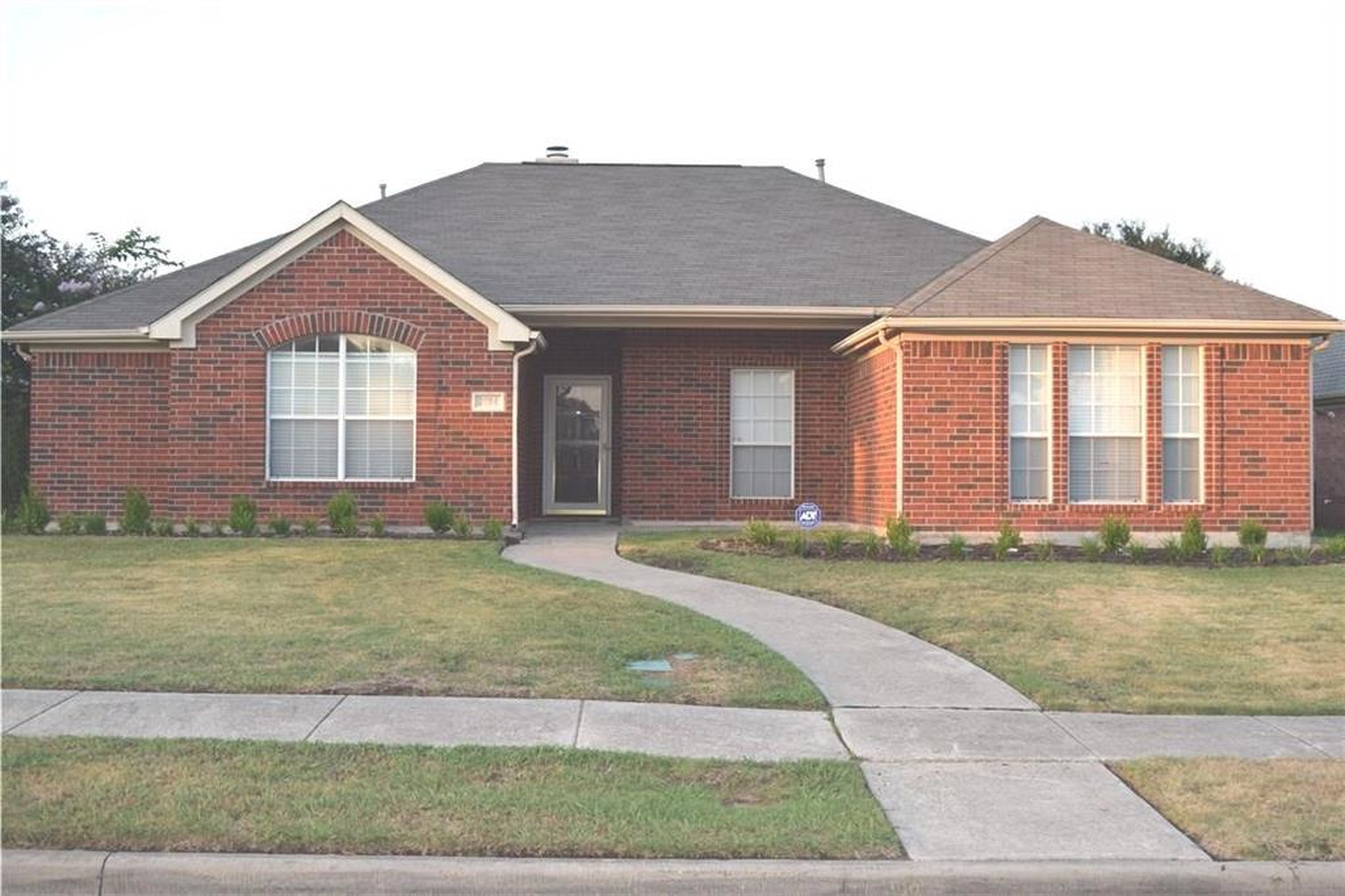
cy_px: 448
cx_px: 672
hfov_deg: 46.4
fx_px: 1569
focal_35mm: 42
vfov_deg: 31.9
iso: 200
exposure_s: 1/125
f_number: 5.6
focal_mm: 28
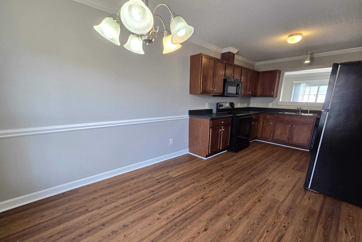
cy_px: 136
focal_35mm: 14
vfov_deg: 80.9
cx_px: 187
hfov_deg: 104.2
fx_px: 141
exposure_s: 1/60
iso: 100
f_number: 2.2
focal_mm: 2.2
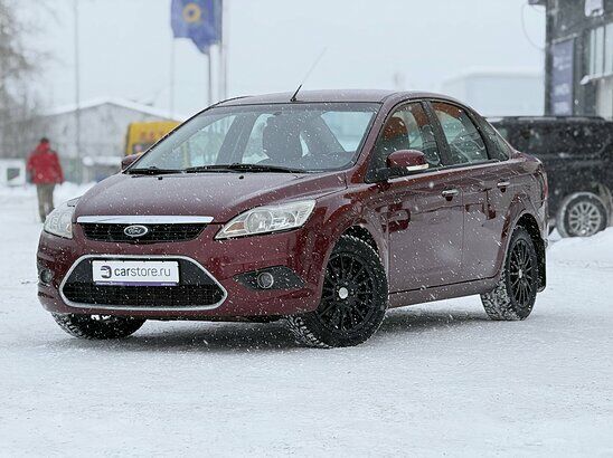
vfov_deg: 12.3
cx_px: 306
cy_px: 229
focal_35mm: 120
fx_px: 2123
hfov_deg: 16.4
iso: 64
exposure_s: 1/363
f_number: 2.8
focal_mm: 15.66
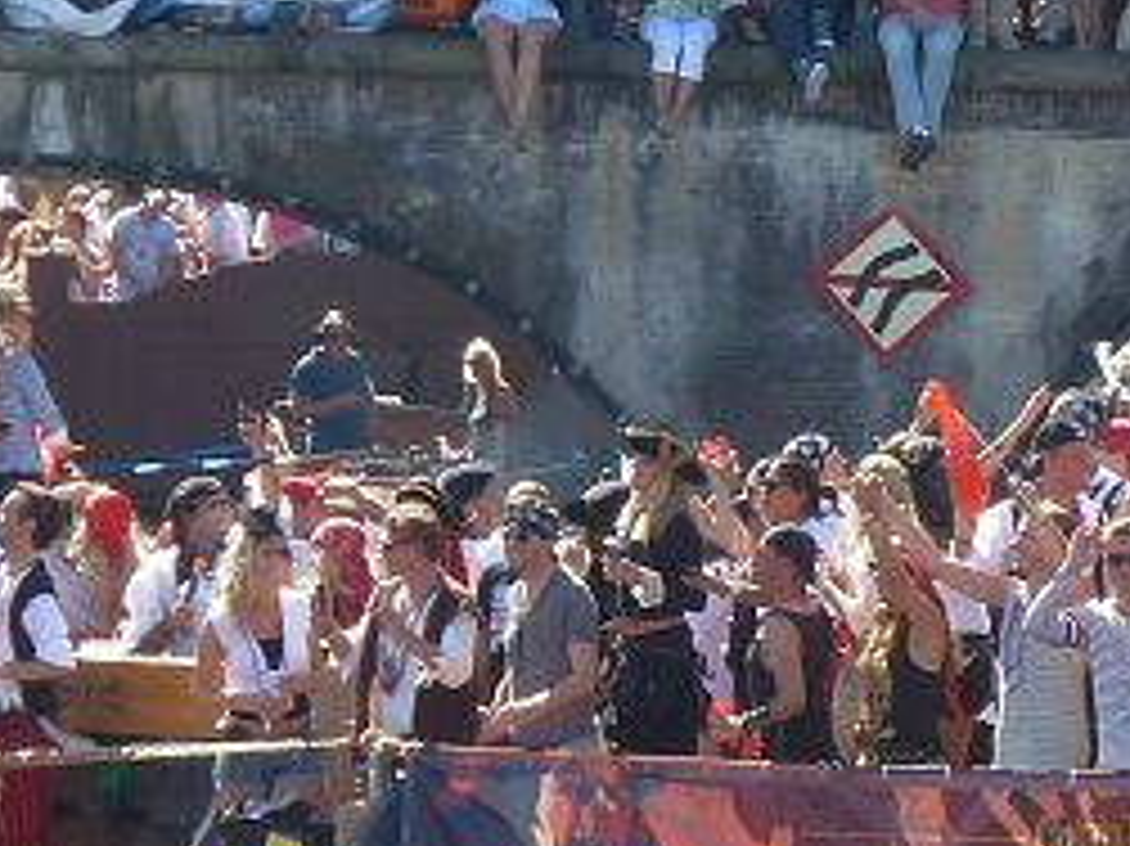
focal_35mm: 559
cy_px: 554
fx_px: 18239
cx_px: 1220
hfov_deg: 3.5
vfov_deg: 2.7
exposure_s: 1/125
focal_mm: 22.5
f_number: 4.5
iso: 80
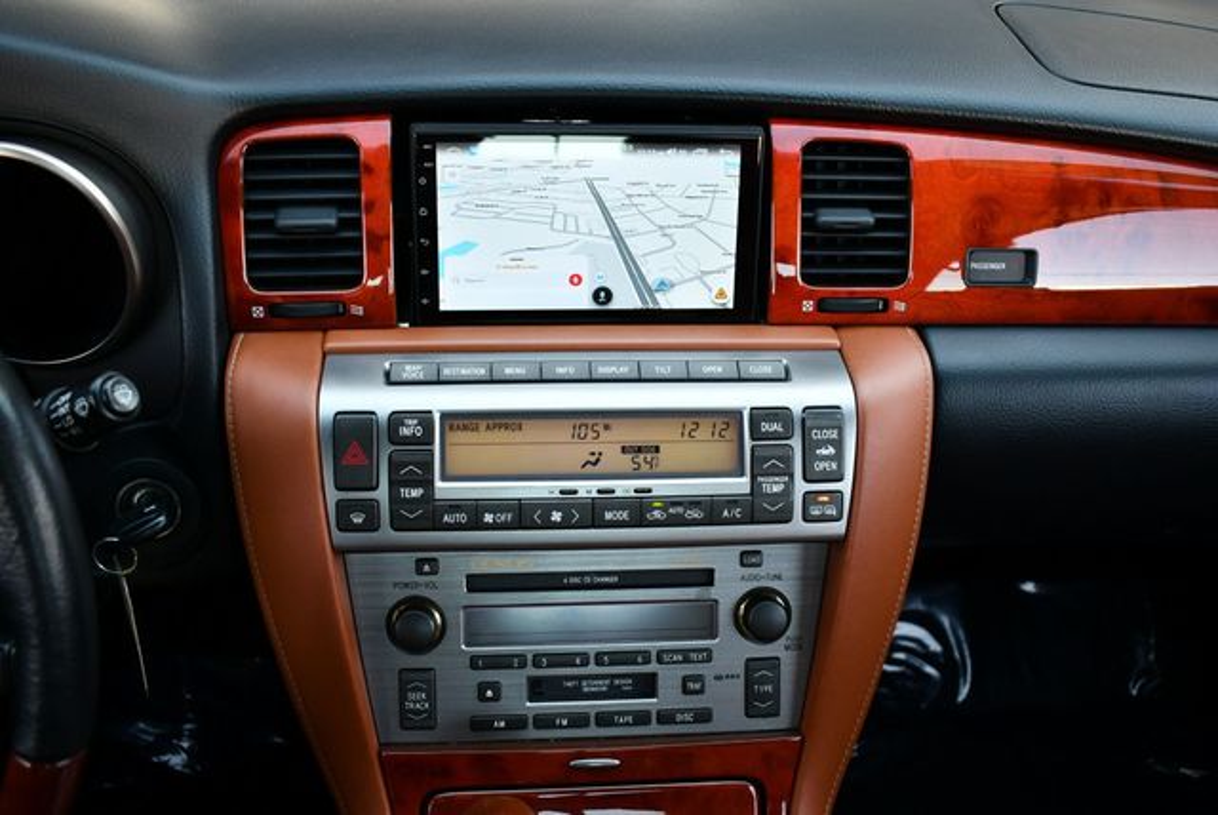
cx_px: 609
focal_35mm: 36
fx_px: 1219
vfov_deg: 36.9
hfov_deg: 53.1
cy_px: 408
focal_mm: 18
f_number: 3.5
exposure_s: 1/250
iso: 560
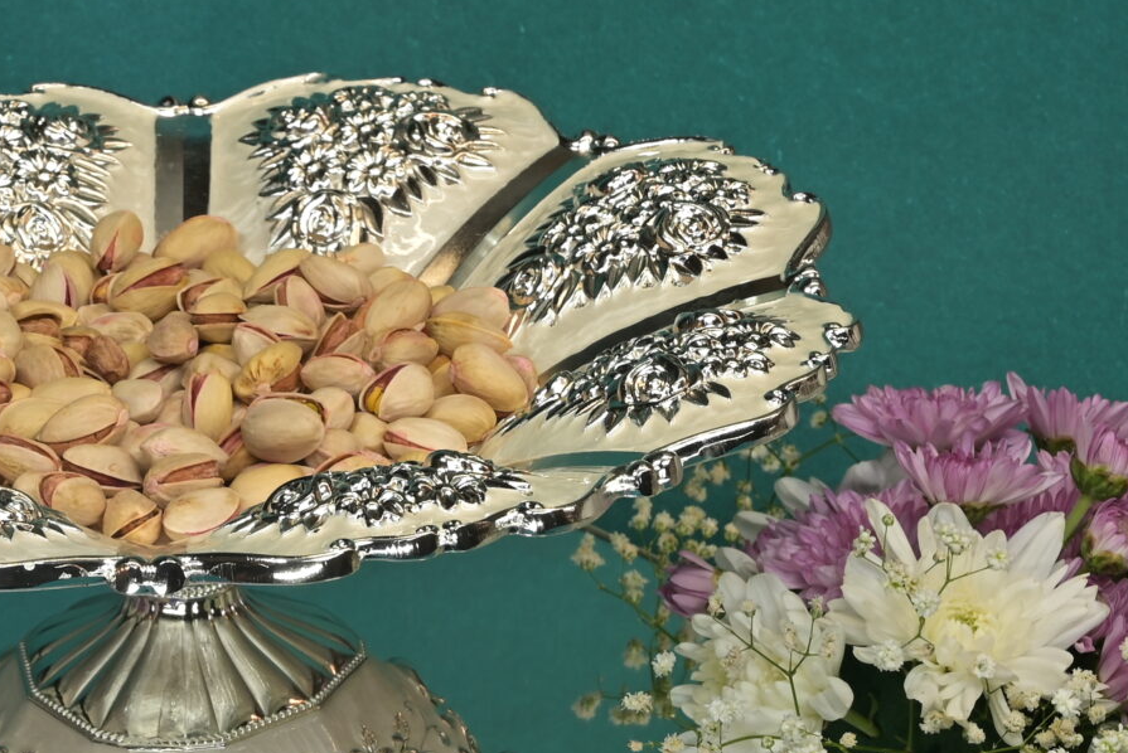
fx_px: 4483
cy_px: 456
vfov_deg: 9.6
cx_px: 150
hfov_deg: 14.2
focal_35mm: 143
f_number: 13
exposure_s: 1/13
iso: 160
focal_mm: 50
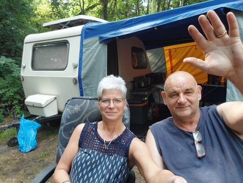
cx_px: 122
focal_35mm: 25
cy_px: 92
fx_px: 176
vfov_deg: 54.9
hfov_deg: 69.4
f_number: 2.2
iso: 100
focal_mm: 3.72
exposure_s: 1/120
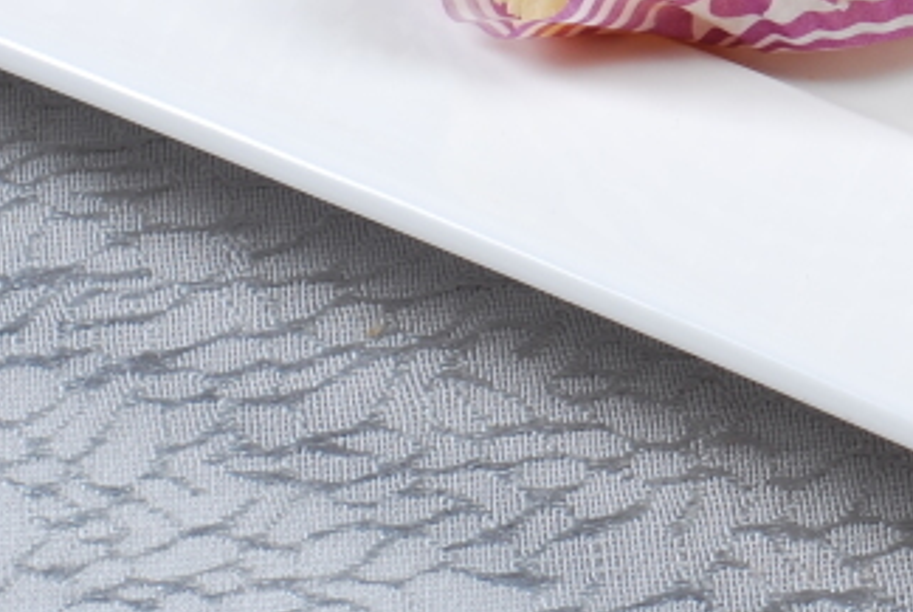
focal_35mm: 237
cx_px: 1243
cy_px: -264
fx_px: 6019
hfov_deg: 8.5
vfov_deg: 5.8
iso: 100
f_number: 14
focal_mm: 50
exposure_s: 1/125
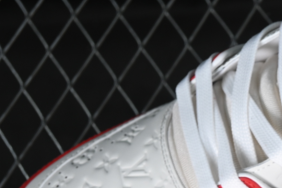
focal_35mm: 254
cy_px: 245
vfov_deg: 5.4
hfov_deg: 8.0
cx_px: 374
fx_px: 1990
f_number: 7.1
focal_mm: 50
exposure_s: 1/60
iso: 160
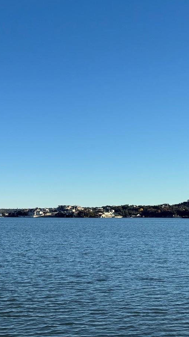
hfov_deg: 18.4
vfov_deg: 35.3
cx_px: -82
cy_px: 200
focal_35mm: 59
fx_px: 525
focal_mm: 6.76
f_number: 1.78
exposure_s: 1/4608
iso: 80
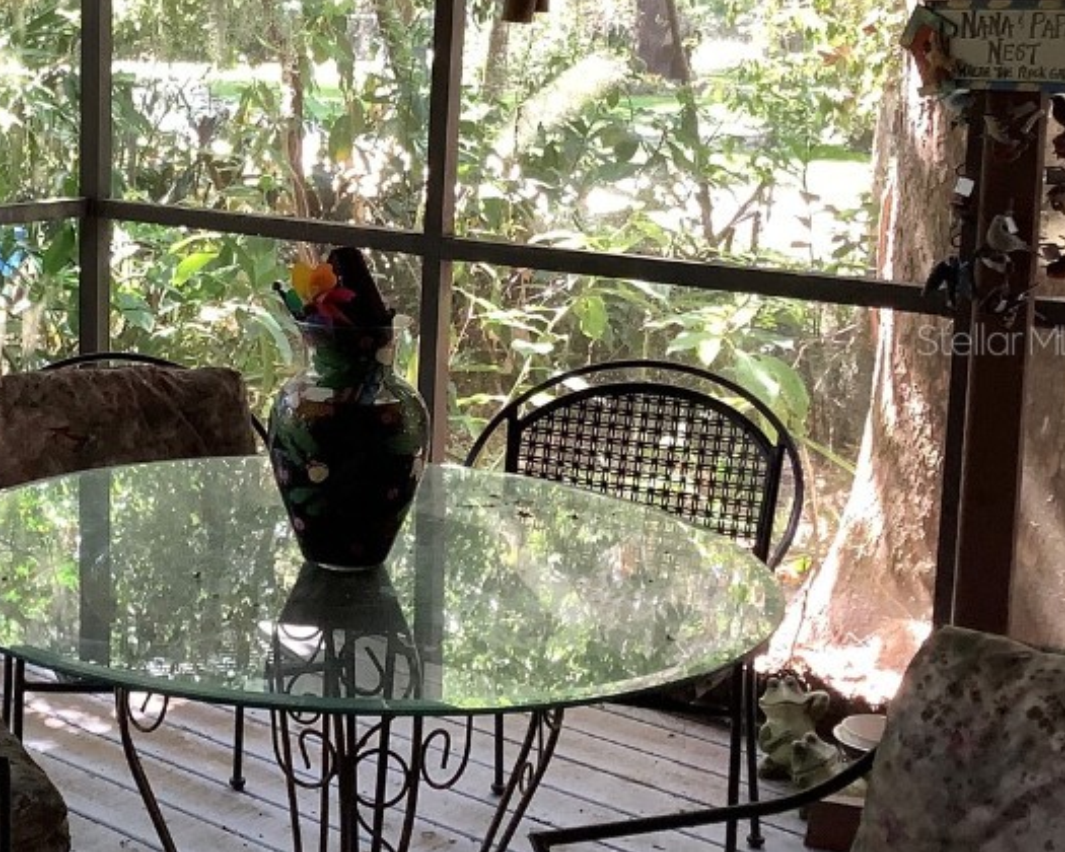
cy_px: 339
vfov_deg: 25.8
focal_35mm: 59
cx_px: 69
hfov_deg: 30.3
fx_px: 1860
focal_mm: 3.3
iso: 80
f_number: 2.4
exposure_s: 1/60
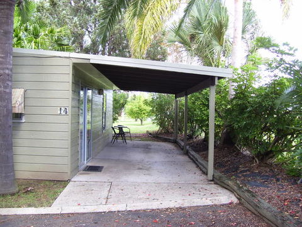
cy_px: 114
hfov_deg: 51.4
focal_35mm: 36
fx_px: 314
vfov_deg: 39.7
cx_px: 151
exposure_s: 1/90
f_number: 2.7
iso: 80
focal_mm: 6
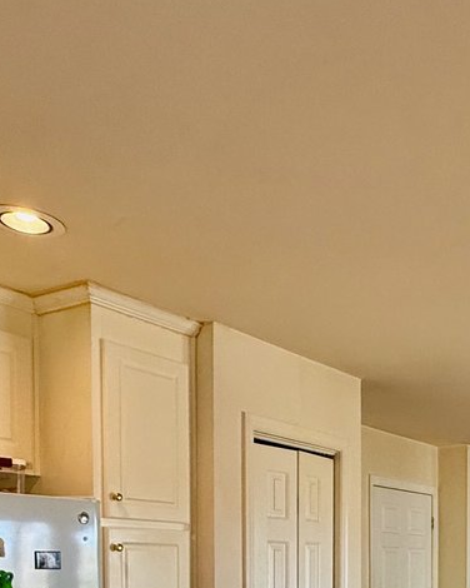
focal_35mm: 44
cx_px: 477
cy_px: 596
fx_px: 765
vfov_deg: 37.3
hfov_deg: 31.4
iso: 200
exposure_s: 1/60
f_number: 2.2
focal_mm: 2.22
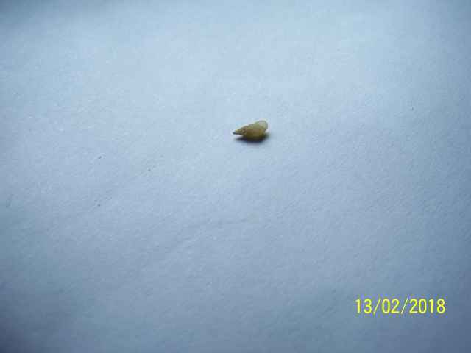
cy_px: 176
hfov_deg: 49.0
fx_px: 517
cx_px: 236
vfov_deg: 37.7
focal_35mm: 38
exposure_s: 1/640
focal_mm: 6.3
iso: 80
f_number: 4
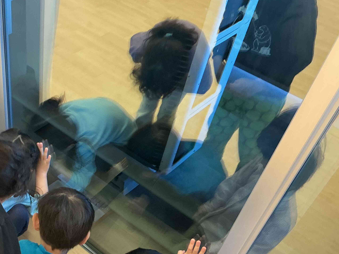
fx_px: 450
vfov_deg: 30.8
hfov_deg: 39.7
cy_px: 200
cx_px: 72
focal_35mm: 46
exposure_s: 1/60
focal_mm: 3
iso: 125
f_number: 1.8
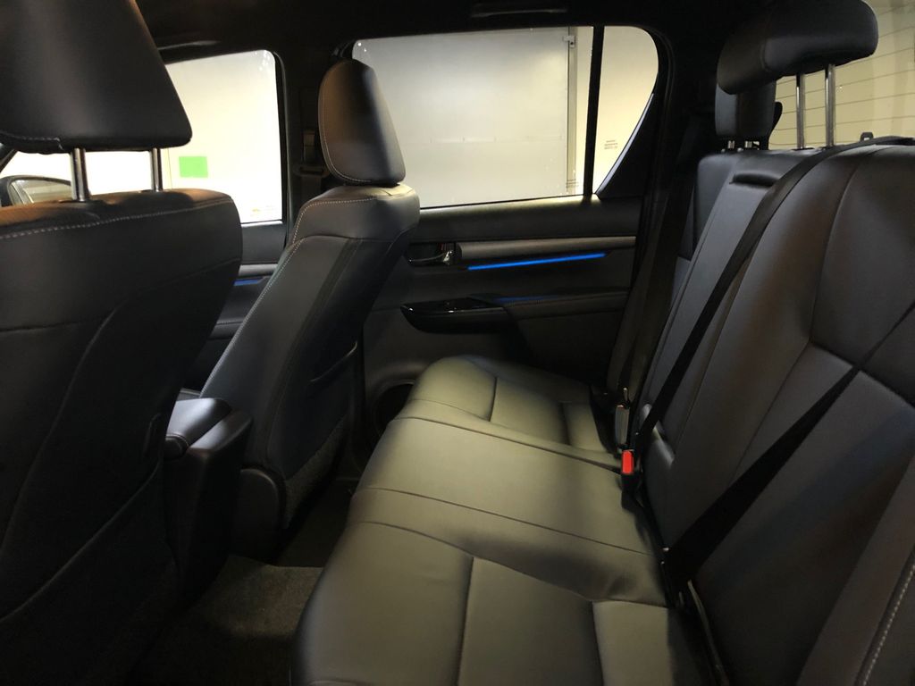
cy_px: 343
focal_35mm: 28
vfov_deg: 49.7
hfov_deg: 63.4
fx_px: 740
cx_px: 458
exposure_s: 1/4
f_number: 1.8
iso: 125
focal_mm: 4
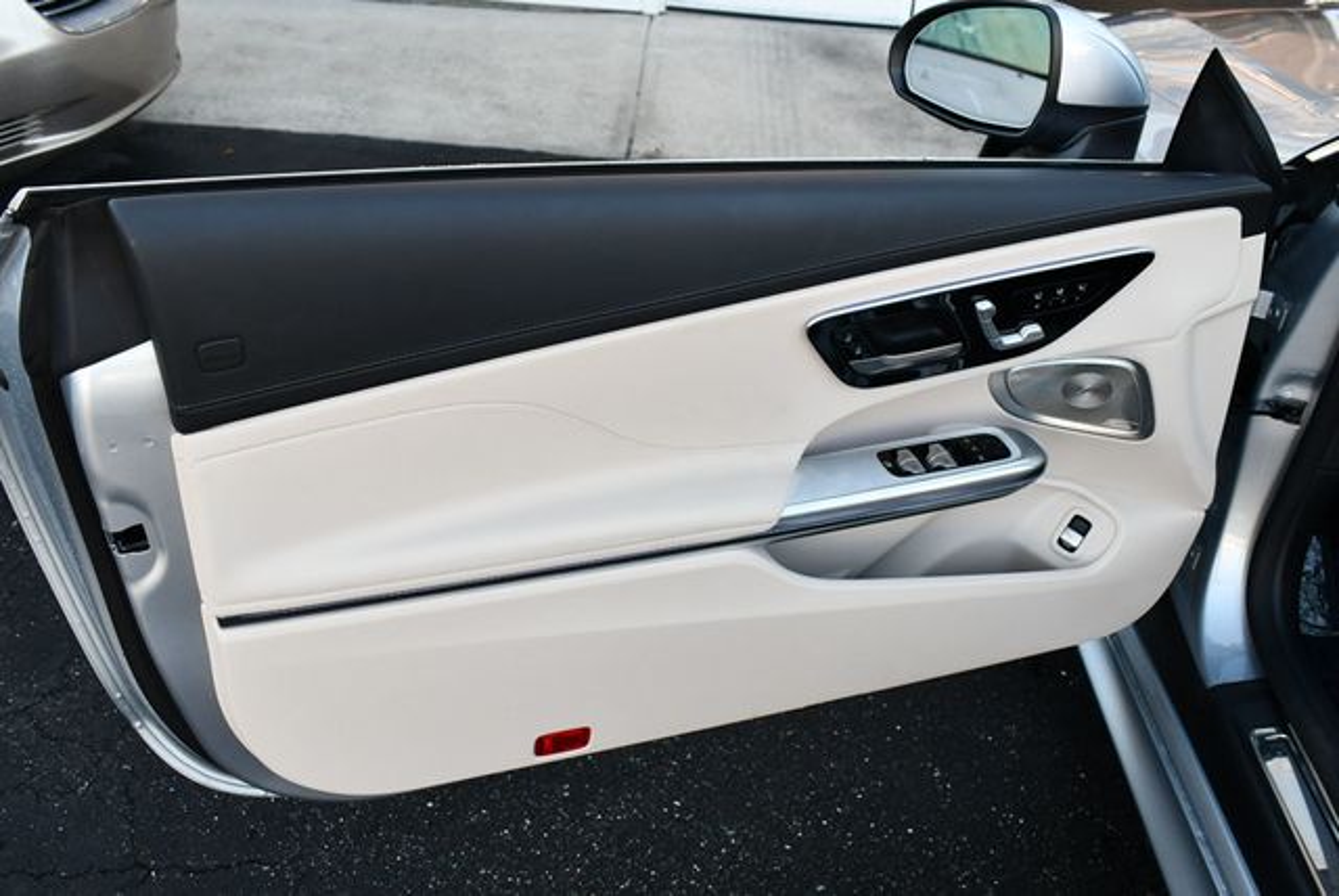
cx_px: 670
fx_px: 1340
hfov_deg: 53.1
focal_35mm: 36
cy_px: 448
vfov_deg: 36.9
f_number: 4.5
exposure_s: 1/250
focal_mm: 18
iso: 400
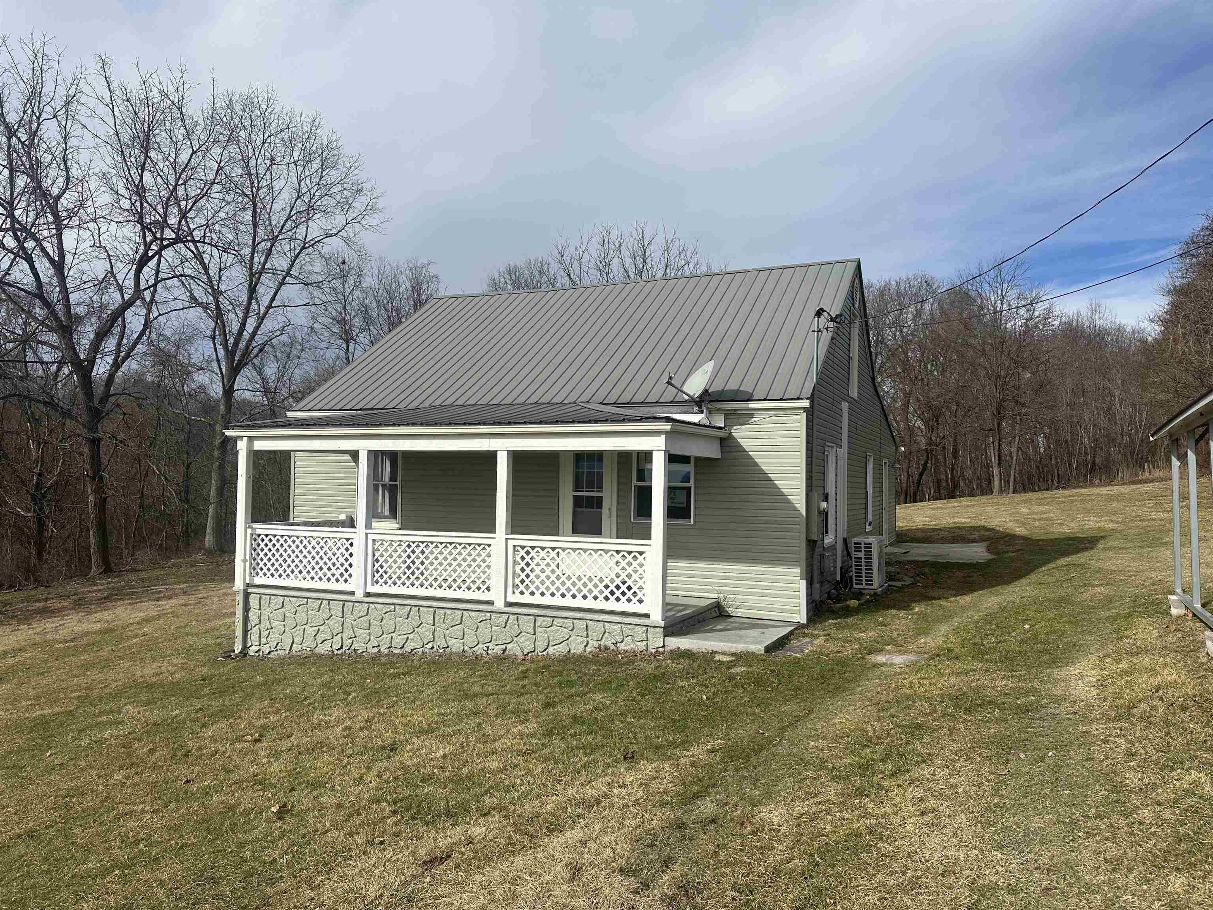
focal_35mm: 24
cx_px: 606
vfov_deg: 56.8
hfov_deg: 71.6
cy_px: 455
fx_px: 841
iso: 80
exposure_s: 1/5848
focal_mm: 6.86
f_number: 1.78
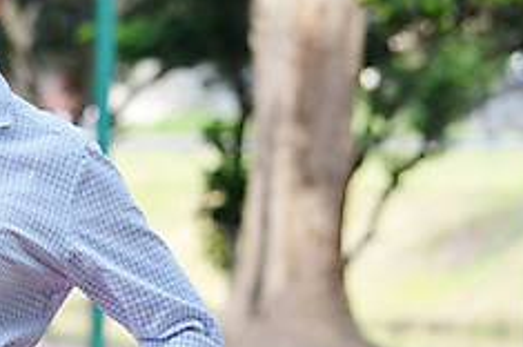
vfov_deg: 3.6
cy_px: 247
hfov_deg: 5.4
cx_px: -65
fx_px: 5484
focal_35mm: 378
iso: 100
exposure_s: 1/80
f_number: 4.5
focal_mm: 98
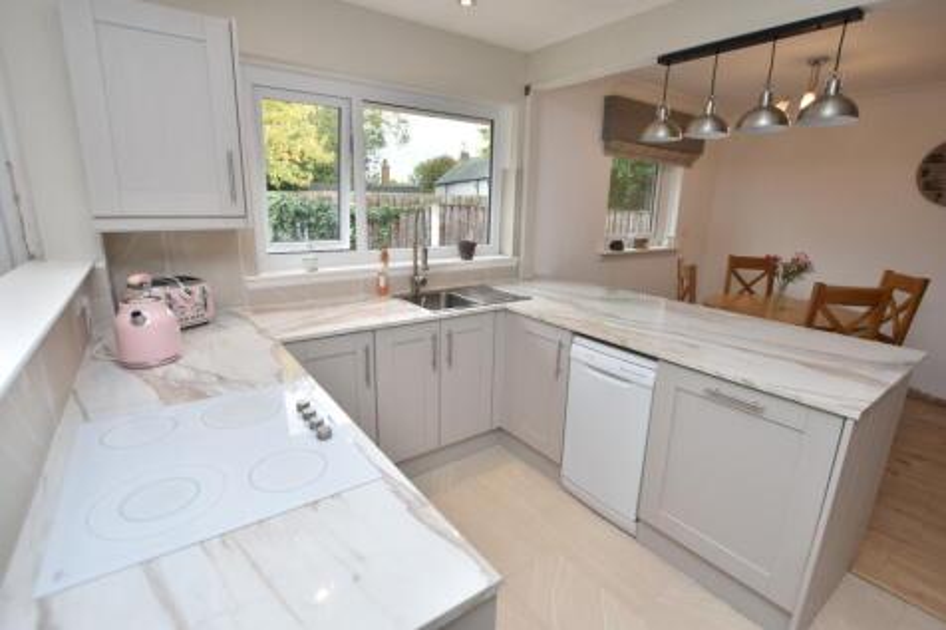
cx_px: 473
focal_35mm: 16
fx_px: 433
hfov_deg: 95.0
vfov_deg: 72.0
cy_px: 315
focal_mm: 11
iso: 100
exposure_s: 1/50
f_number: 3.5
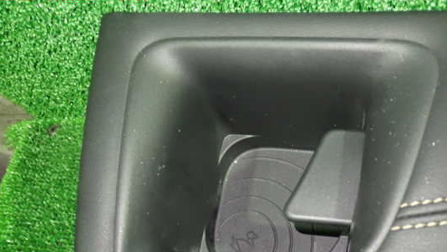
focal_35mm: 44
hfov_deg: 46.3
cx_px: 246
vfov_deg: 26.9
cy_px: 172
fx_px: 522
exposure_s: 1/20
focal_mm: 6.37
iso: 800
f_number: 2.5
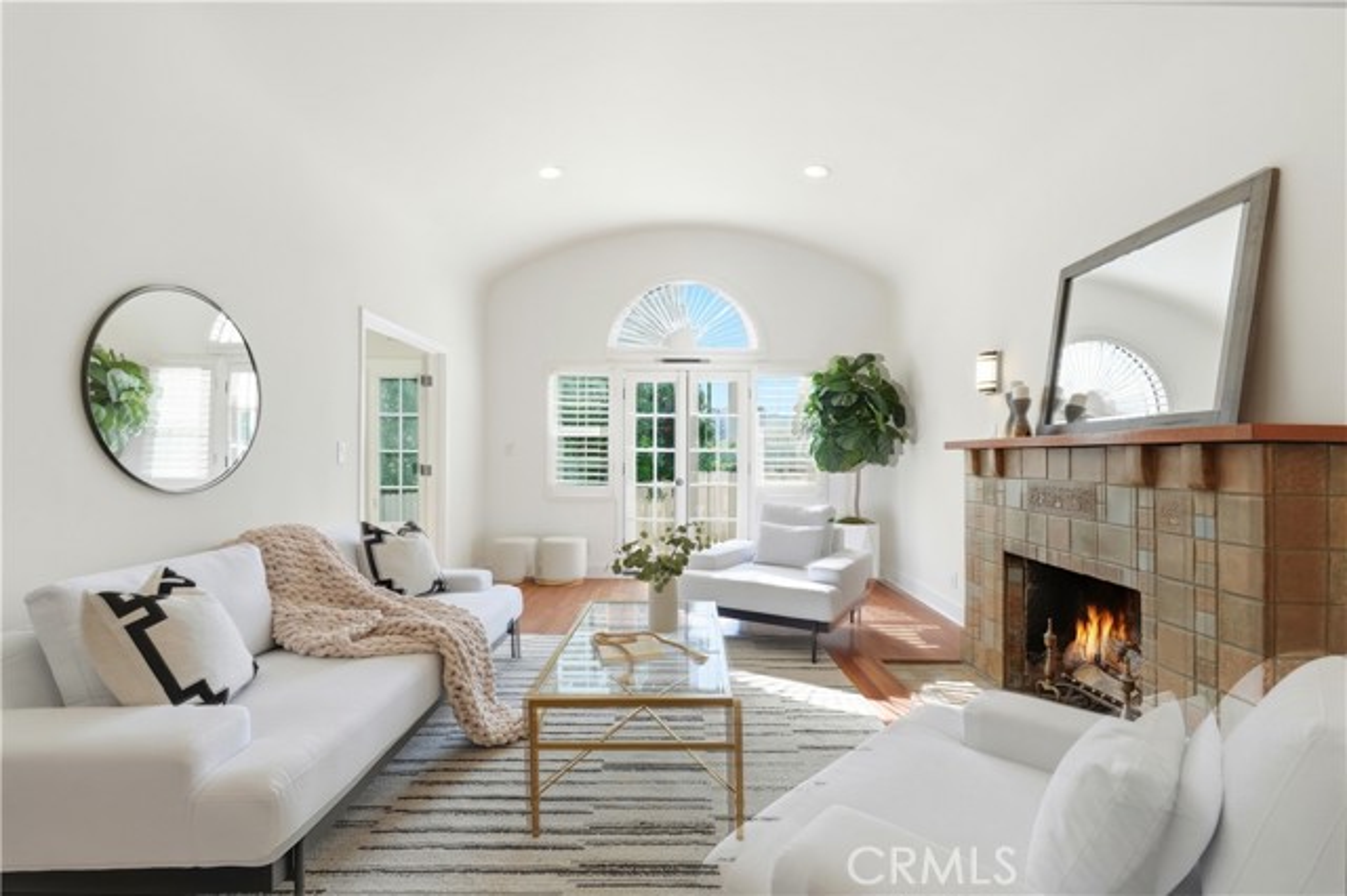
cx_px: 674
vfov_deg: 73.7
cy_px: 448
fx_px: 598
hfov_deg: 96.8
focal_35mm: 16
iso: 400
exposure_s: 1/1000
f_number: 8
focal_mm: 16
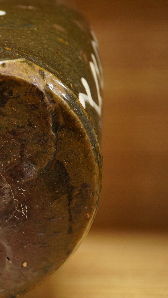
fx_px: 681
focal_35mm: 86
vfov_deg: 24.7
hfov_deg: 13.5
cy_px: 154
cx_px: -51
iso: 2500
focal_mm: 30
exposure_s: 1/250
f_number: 5.6
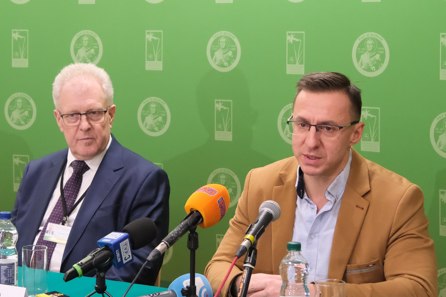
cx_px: 105
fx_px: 1127
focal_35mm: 91
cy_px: 56
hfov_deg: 22.2
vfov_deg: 14.9
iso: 3200
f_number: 2.8
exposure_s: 1/420
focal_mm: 27.2
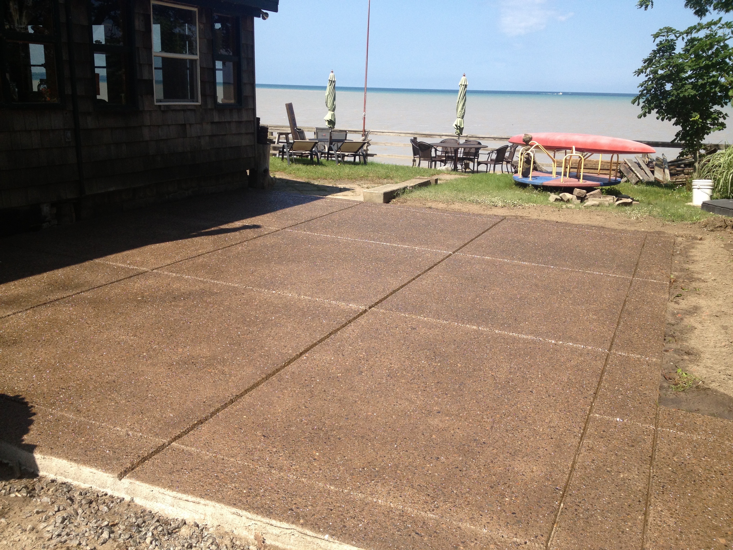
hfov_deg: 52.6
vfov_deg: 40.7
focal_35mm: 35
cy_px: 275
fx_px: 741
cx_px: 366
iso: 50
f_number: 2.4
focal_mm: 4.28
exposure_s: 1/1314
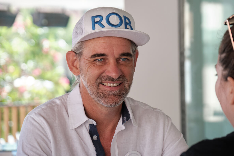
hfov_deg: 10.1
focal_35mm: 203
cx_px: 117
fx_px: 1319
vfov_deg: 6.8
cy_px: 78
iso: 800
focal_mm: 135
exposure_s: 1/250
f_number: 6.4
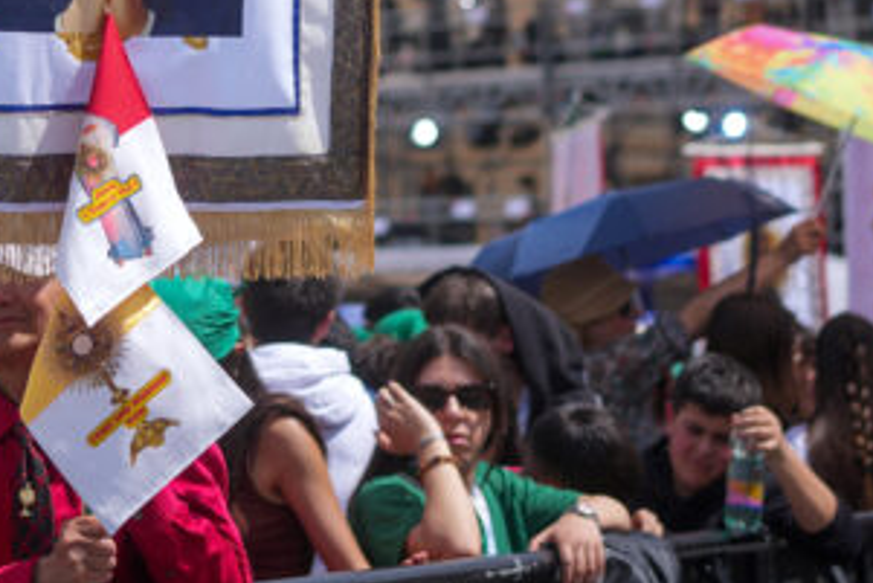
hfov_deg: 16.9
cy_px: -231
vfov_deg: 11.2
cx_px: 73
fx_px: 2887
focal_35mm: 119
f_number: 1.4
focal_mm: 35
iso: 100
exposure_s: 1/6000
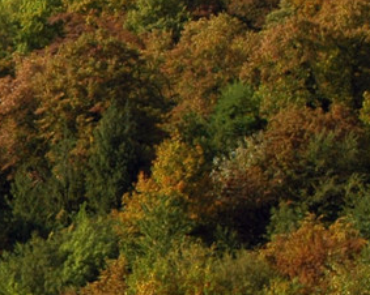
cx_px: -594
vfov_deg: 7.4
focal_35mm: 207
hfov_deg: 8.4
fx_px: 2265
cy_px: 290
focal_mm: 26
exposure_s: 1/160
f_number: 6.3
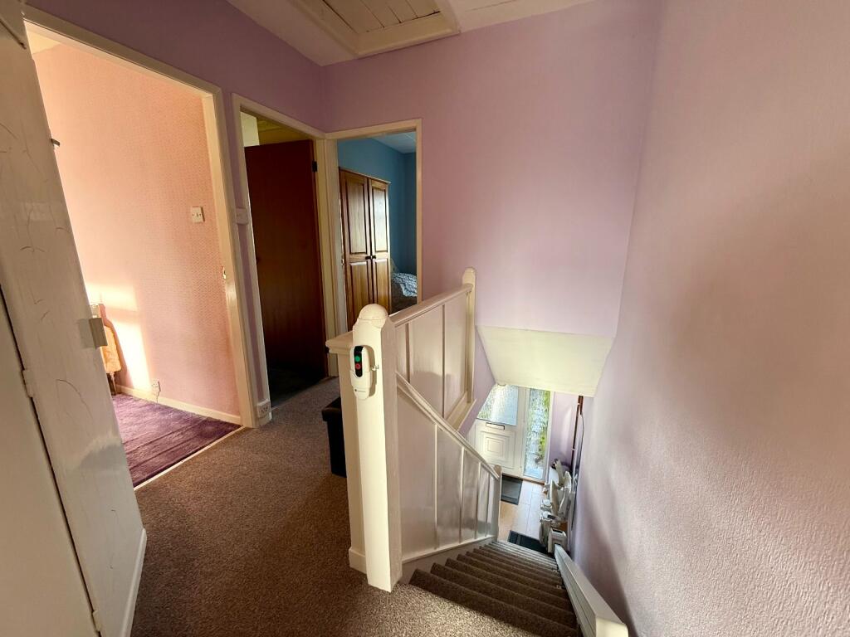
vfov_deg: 85.7
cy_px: 318
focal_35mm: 14
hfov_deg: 102.1
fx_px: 344
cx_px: 425
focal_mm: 2.22
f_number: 2.2
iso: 160
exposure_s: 1/99
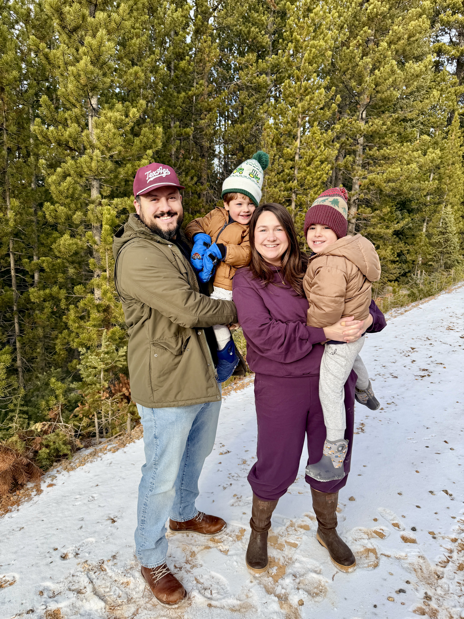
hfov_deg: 56.8
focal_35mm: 24
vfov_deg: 71.6
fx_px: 429
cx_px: 232
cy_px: 310
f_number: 1.78
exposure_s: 1/858
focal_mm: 6.76
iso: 80
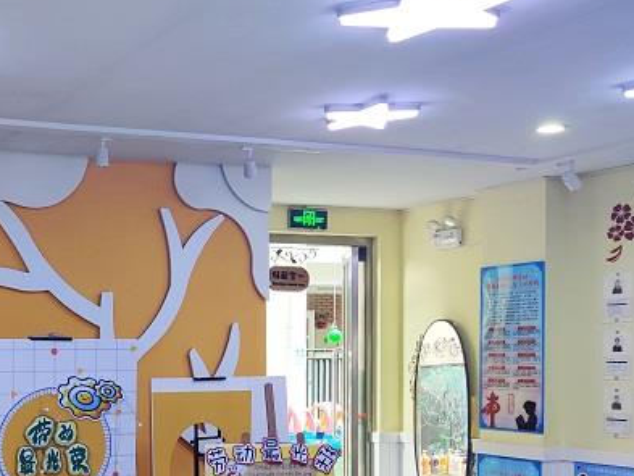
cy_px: 381
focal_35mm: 55
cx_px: 23
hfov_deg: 32.5
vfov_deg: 26.1
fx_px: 1008
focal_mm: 4.75
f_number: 1.75
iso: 160
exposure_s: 1/50
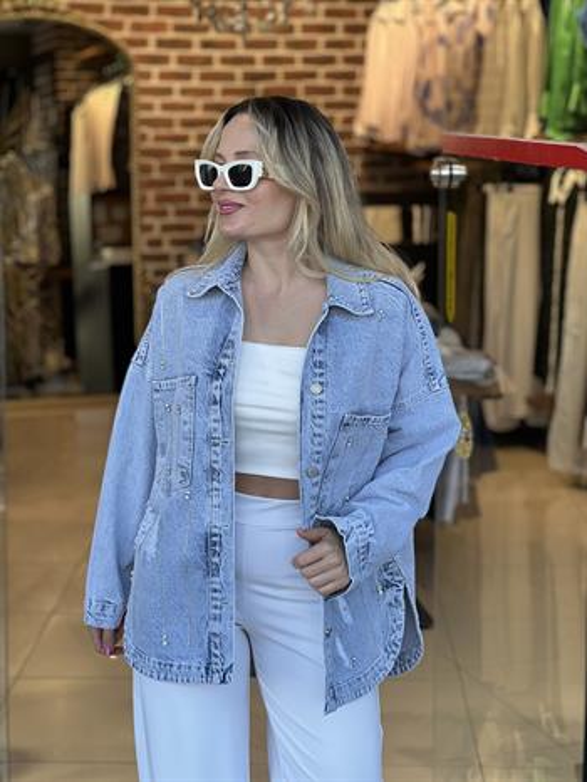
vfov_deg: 25.3
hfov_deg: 19.2
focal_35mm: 77
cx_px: 294
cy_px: 391
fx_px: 1739
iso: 40
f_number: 2.8
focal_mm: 9
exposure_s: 1/100
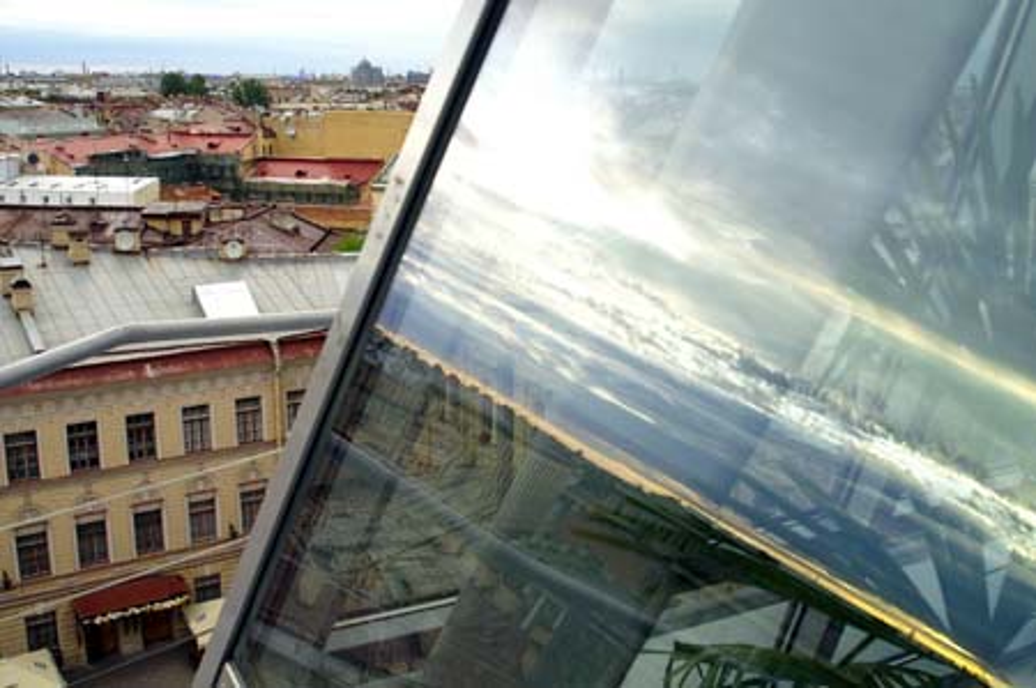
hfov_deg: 53.2
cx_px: 518
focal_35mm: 36
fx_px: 1035
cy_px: 344
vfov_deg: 36.8
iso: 100
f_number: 4.5
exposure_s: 1/45
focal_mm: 24
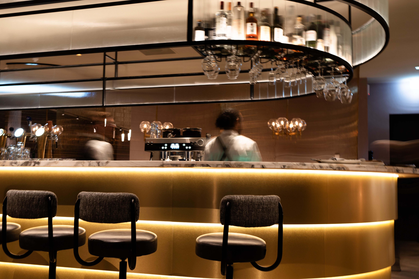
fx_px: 431
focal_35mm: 37
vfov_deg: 36.0
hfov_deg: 51.9
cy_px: 140
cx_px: 210
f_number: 4.5
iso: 50
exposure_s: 1/1.25
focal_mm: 25
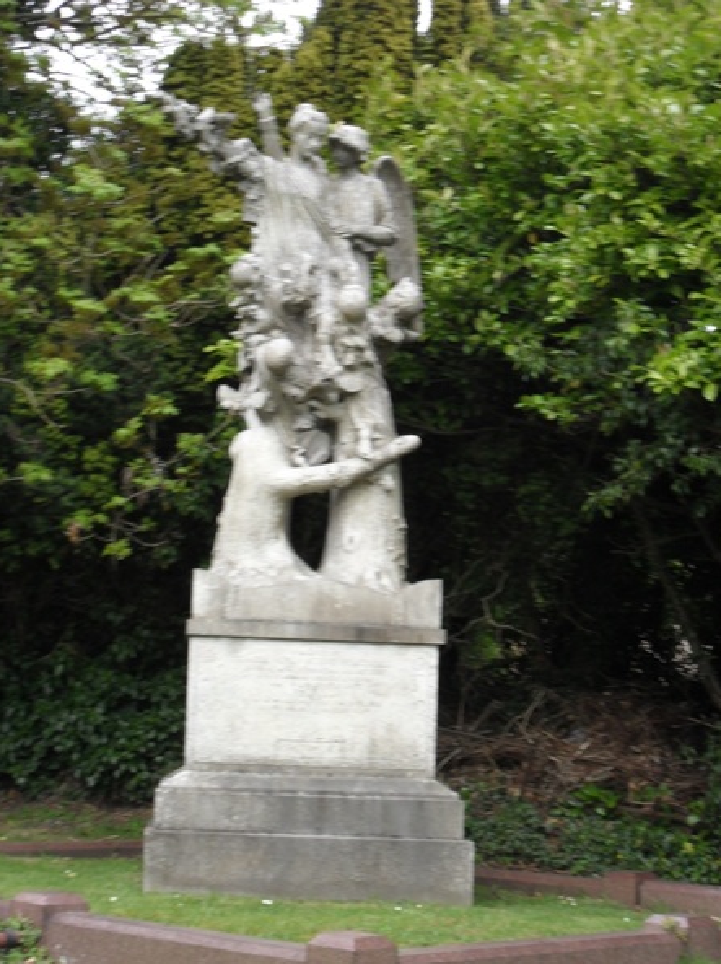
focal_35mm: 78
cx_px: 362
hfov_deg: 18.9
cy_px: 477
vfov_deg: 25.0
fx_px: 2169
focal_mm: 13.6
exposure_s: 1/90
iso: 100
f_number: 5
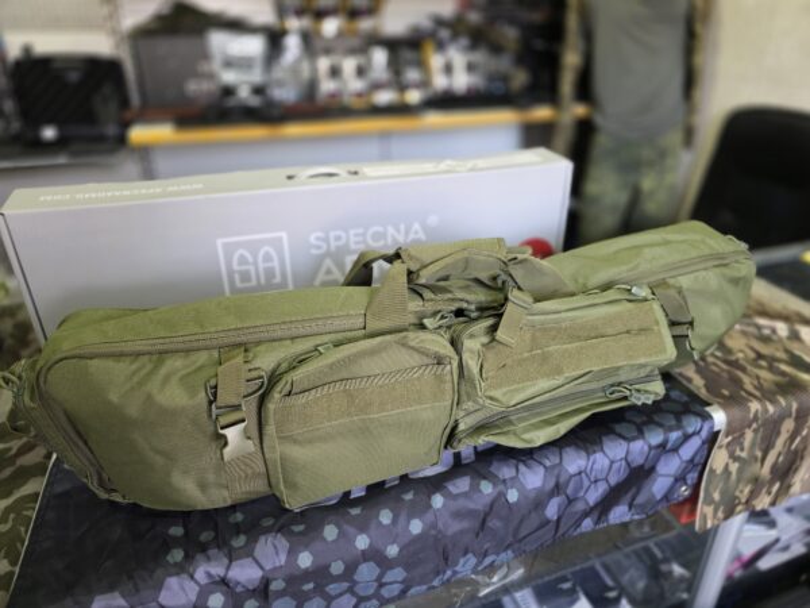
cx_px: 405
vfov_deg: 58.9
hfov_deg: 73.9
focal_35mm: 23
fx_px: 538
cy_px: 304
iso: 320
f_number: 1.7
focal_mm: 6.3
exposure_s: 1/120
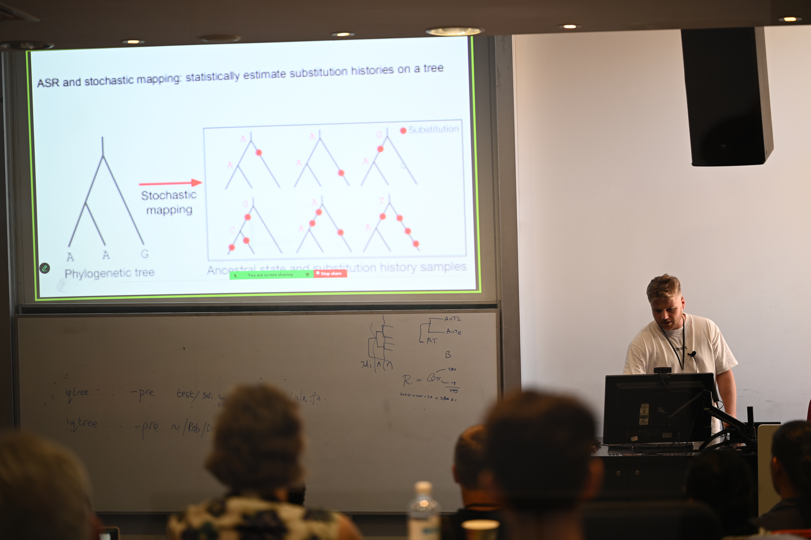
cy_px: 270
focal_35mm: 105
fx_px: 2365
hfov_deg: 19.5
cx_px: 406
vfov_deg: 13.0
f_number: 2.8
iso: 100
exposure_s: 1/20
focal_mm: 105
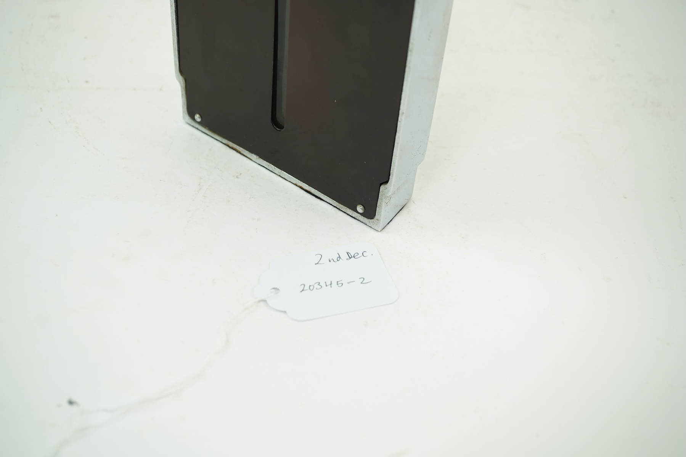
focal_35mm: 45
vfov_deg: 29.9
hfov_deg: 43.6
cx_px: 343
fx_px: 858
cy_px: 228
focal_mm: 30
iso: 250
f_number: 7.1
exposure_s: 1/40
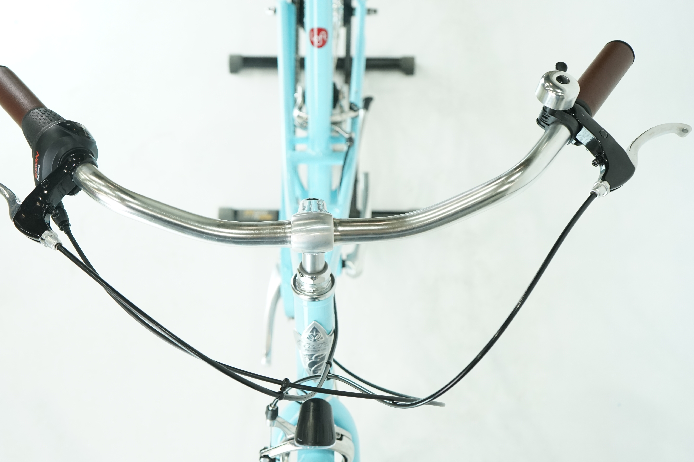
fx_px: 1002
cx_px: 313
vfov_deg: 26.0
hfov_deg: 38.2
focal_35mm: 52
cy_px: 249
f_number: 5.6
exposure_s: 1/200
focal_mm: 46
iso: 1600
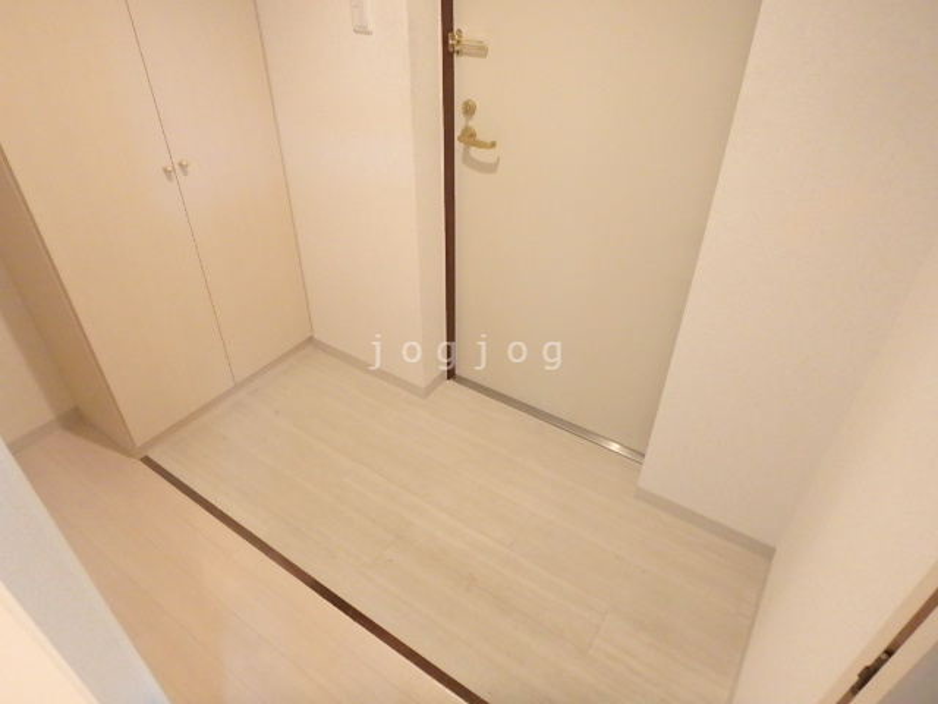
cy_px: 352
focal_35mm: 21
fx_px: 569
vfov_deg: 63.4
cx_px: 469
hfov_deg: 79.0
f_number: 3.5
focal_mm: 3.7
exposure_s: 1/20
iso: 800
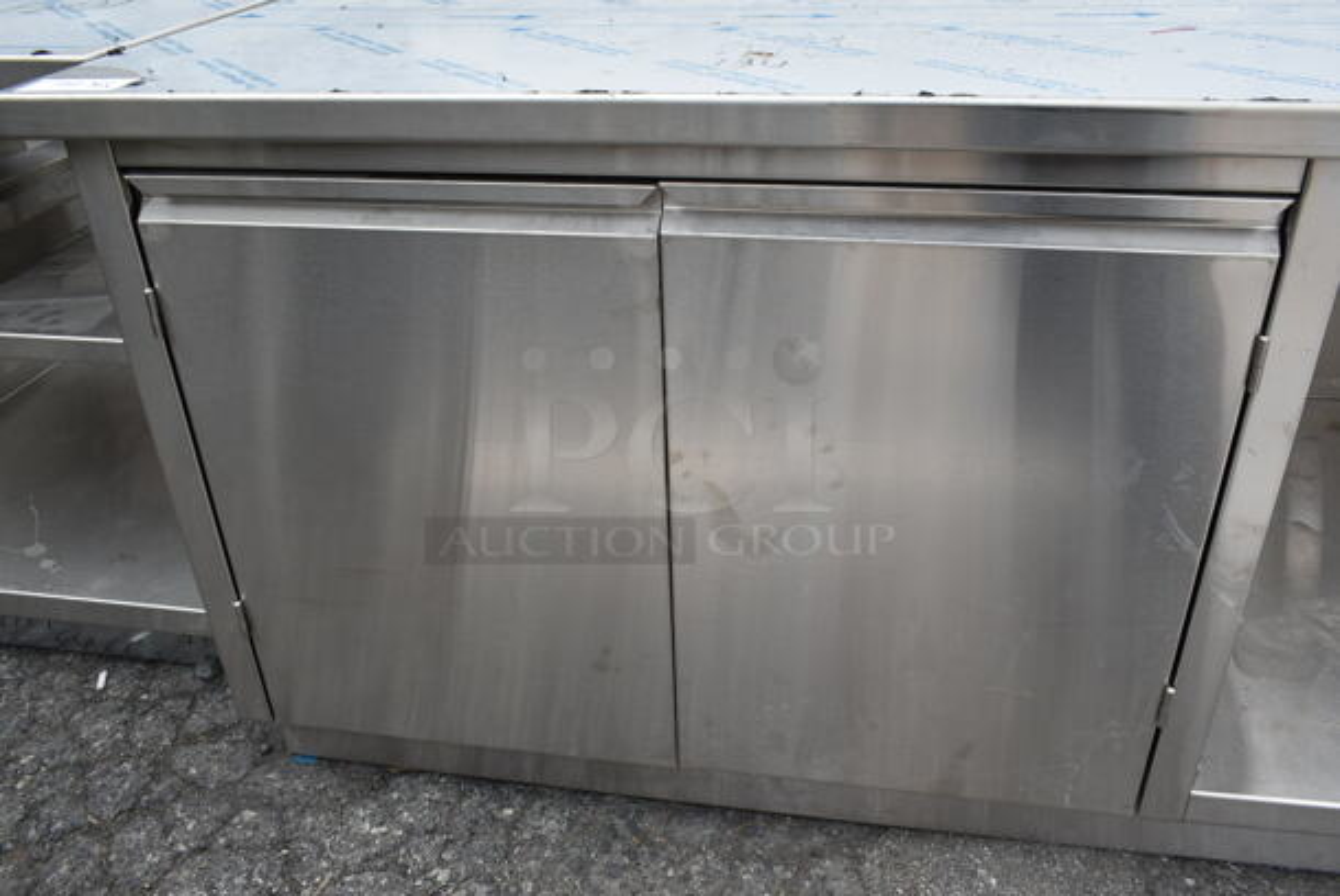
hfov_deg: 61.9
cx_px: 670
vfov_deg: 43.7
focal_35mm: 30
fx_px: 1118
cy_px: 448
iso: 100
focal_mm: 20
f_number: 7.1
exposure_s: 1/200
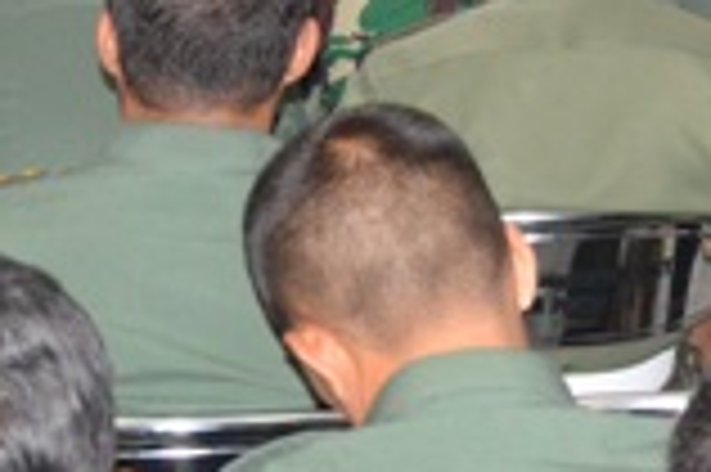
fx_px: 5090
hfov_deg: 7.9
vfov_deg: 5.2
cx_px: 860
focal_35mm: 258
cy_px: -539
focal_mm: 34
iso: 1600
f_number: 5.6
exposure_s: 1/100
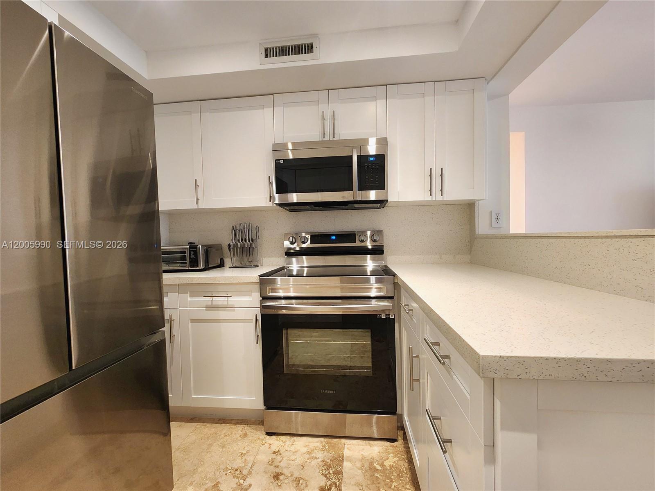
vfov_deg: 89.9
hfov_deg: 106.2
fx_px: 246
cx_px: 328
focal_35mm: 13
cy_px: 246
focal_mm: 2.2
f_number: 2.2
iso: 400
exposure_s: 1/60.2
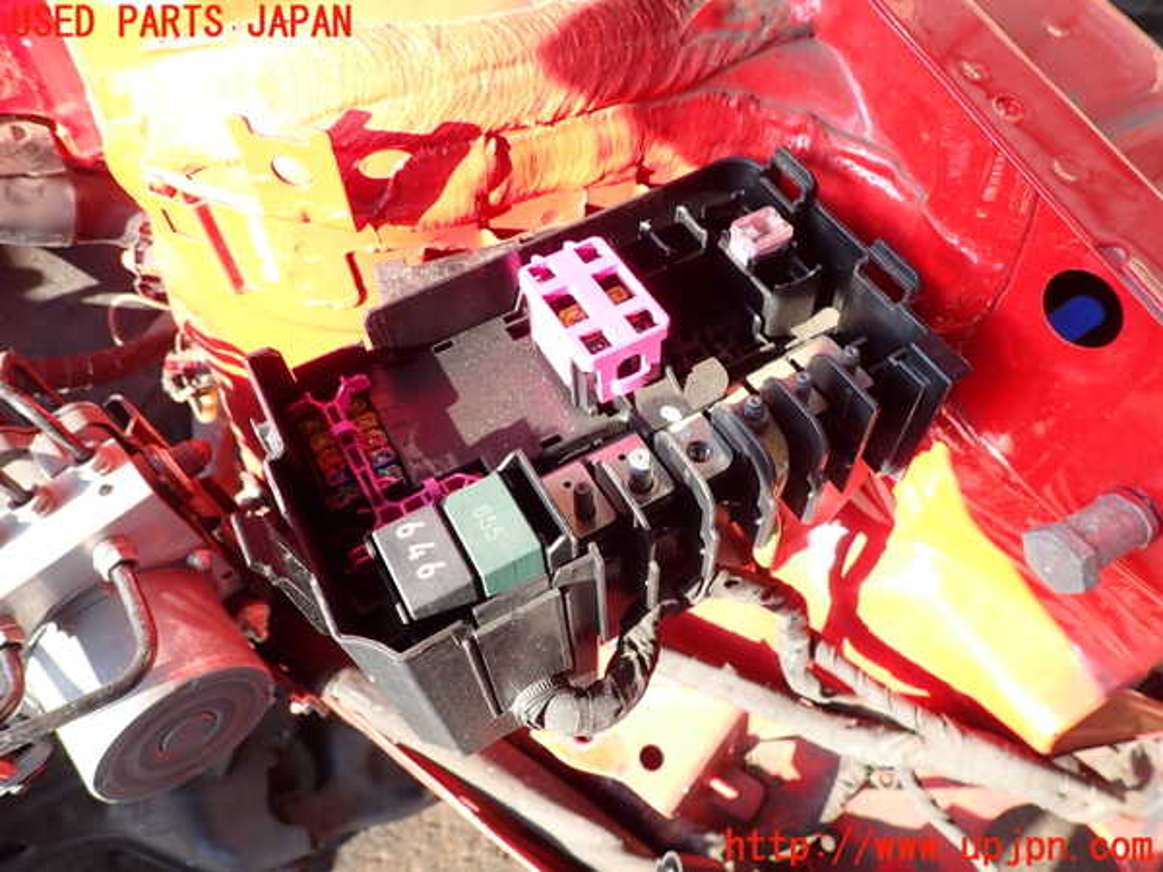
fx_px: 840
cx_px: 582
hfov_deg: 69.4
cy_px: 436
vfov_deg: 54.9
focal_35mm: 25
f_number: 2.8
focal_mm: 4.5
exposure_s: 1/100
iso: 100
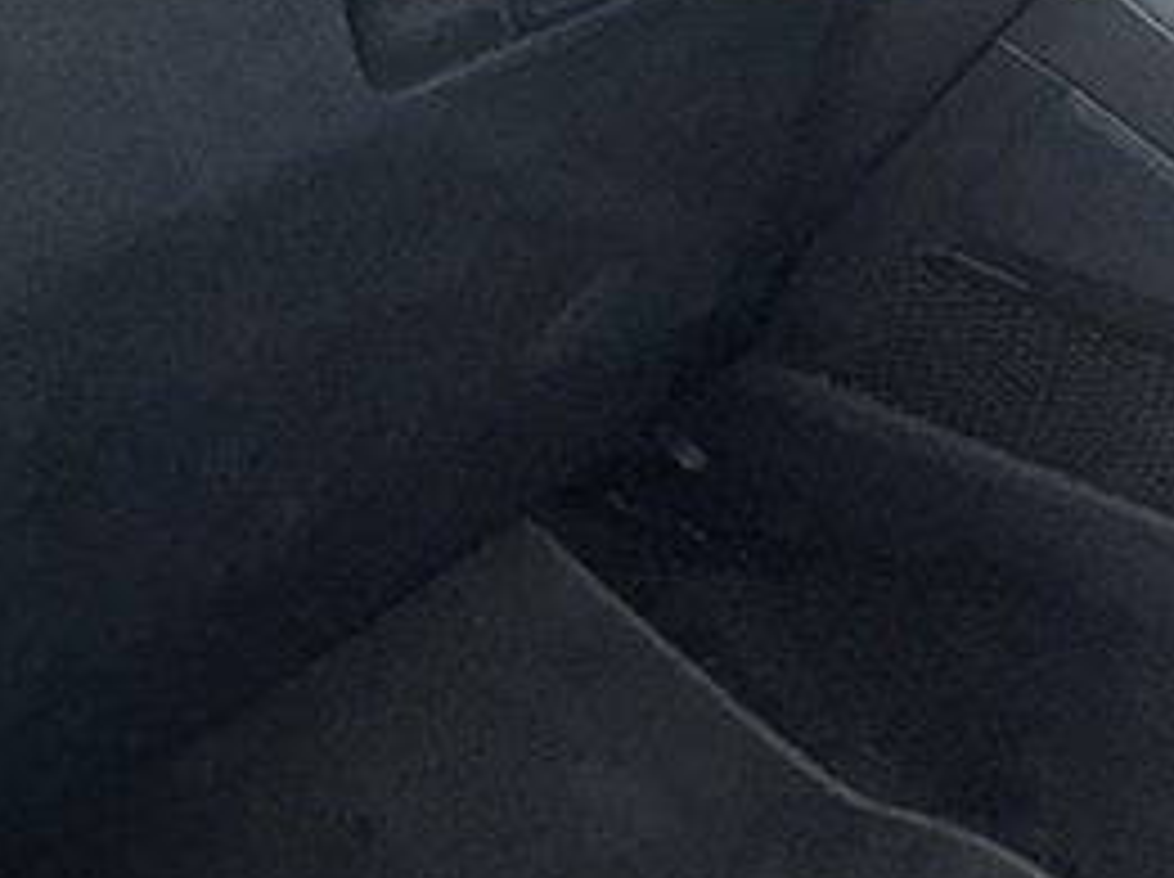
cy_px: 5
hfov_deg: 23.1
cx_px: 2006
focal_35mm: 55
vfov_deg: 25.2
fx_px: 1863
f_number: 2.2
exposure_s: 1/33
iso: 320
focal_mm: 2.22
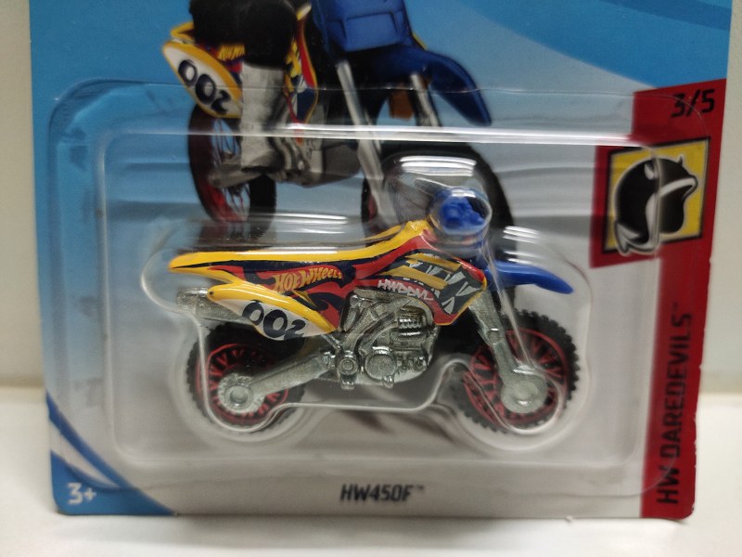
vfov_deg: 53.1
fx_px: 557
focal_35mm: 26
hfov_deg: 67.3
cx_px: 371
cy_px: 278
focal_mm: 4.74
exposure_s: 1/33.3
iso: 1208
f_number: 1.79
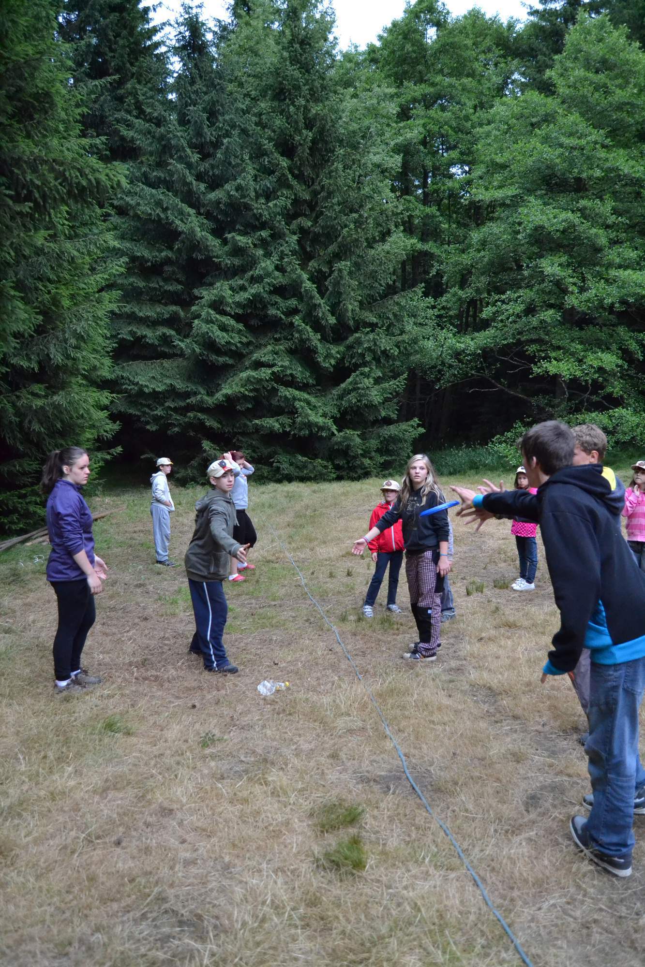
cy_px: 484
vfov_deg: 67.4
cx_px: 322
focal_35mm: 27
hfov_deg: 47.9
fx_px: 726
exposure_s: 1/500
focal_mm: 18
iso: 2800
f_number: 3.5
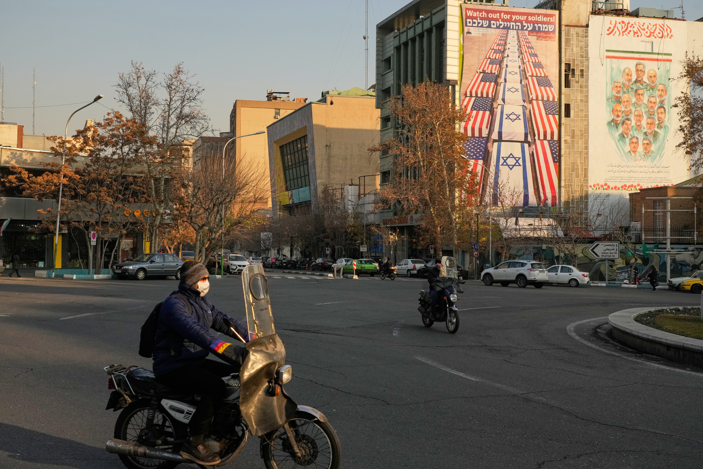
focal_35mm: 36
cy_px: 234
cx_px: 352
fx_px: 703
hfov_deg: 53.1
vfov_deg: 36.9
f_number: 9
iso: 1000
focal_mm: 36
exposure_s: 1/1600
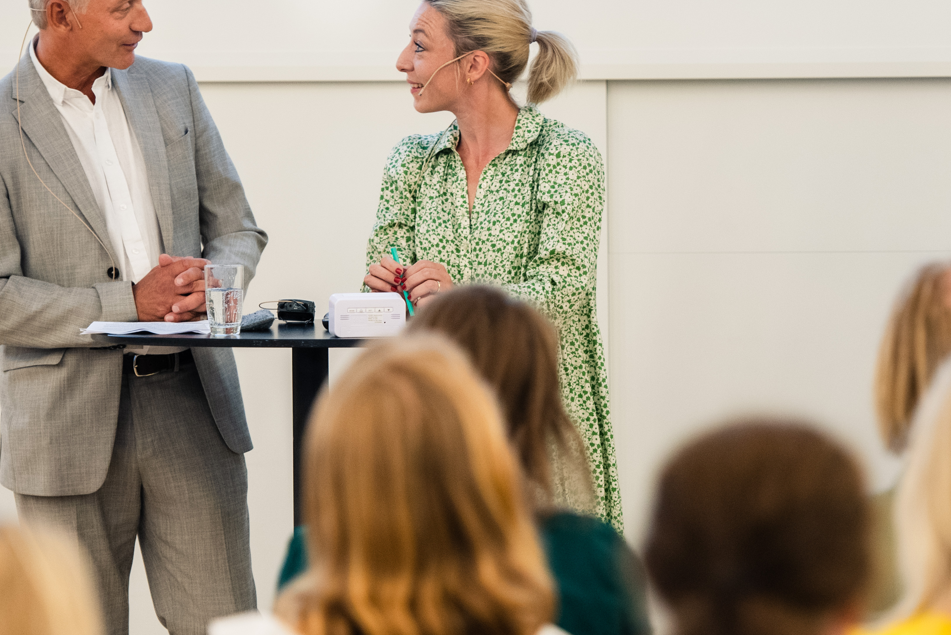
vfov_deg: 5.5
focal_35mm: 250
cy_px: 318
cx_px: 646
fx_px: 6606
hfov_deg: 8.2
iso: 1600
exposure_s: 1/250
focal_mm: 135
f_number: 3.2
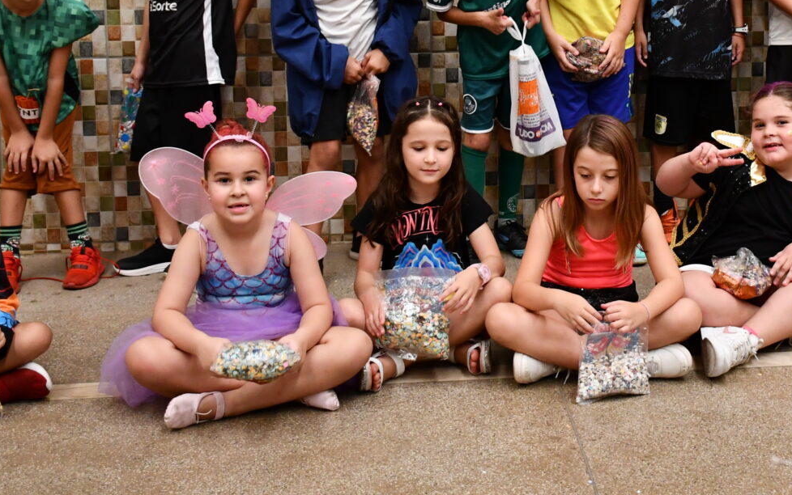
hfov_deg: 29.8
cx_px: 579
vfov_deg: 18.8
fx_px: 1468
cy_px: 49
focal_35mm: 68
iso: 1600
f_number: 3.8
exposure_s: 1/125
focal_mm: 23
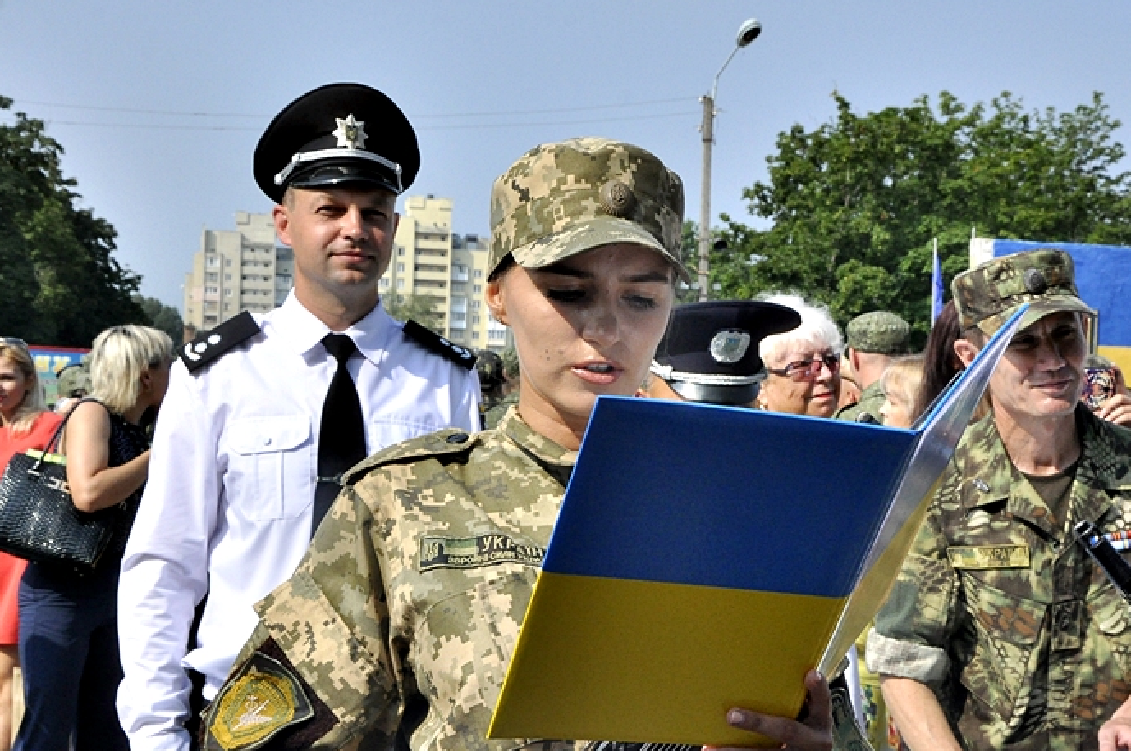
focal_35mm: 74
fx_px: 2323
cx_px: 753
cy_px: 477
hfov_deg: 27.2
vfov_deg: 18.4
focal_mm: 34
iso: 1000
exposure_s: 1/800
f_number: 16
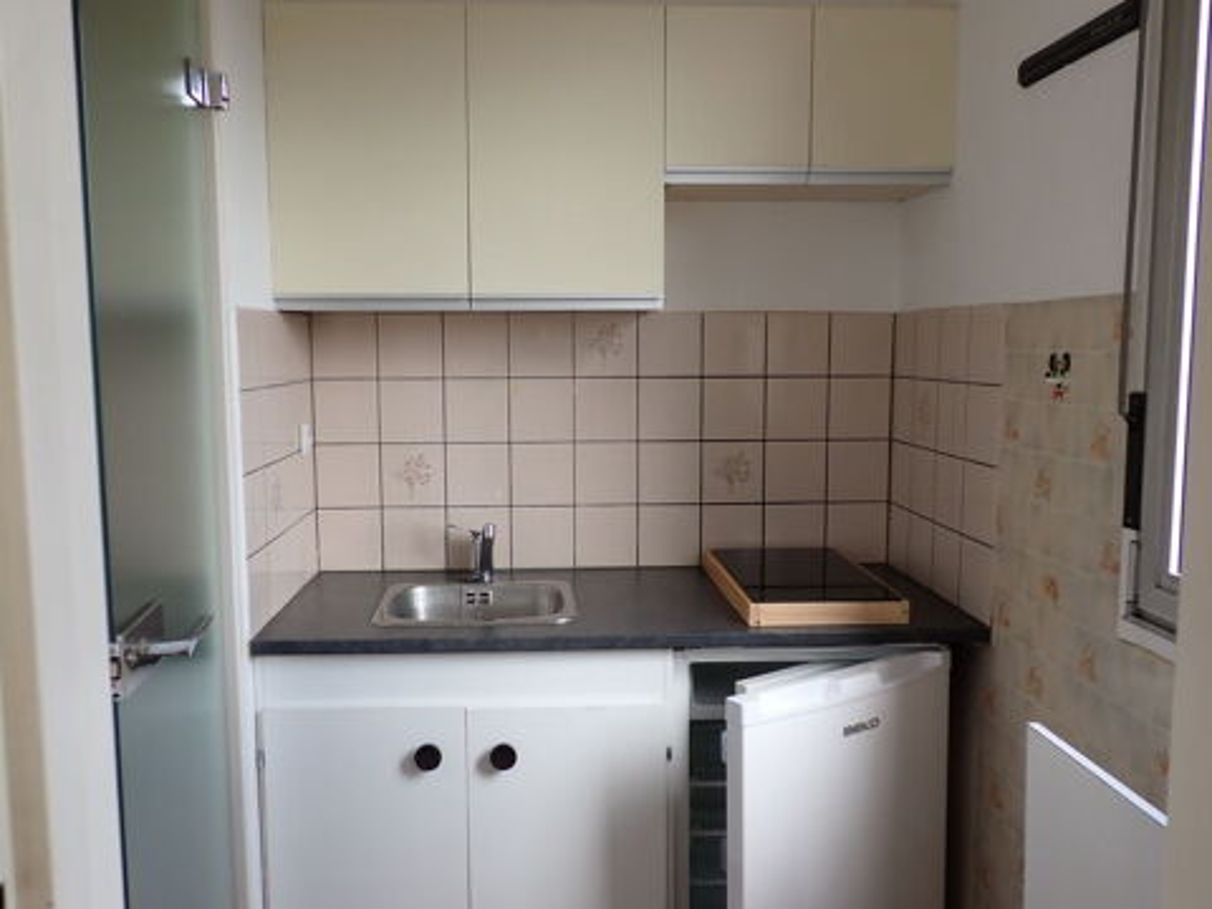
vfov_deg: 46.8
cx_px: 606
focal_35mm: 30
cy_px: 454
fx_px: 1050
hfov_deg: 60.0
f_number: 2.3
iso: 160
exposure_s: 1/125
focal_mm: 5.4
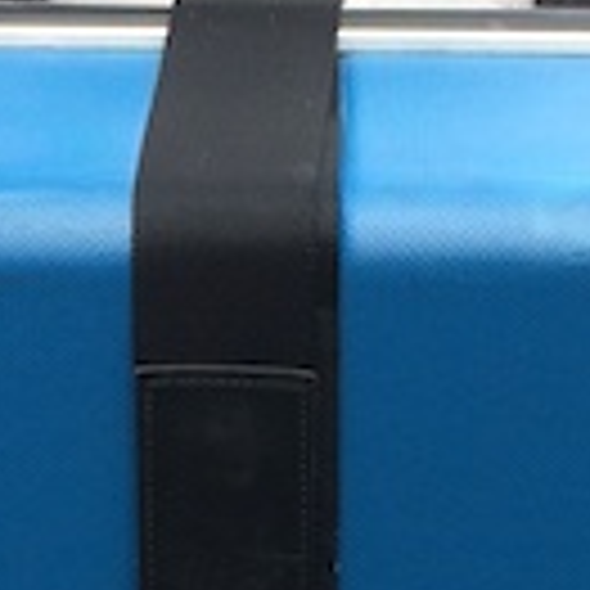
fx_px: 3027
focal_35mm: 157
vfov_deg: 10.8
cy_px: 788
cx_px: 257
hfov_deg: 11.1
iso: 32
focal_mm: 4.15
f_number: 2.2
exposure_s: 1/304
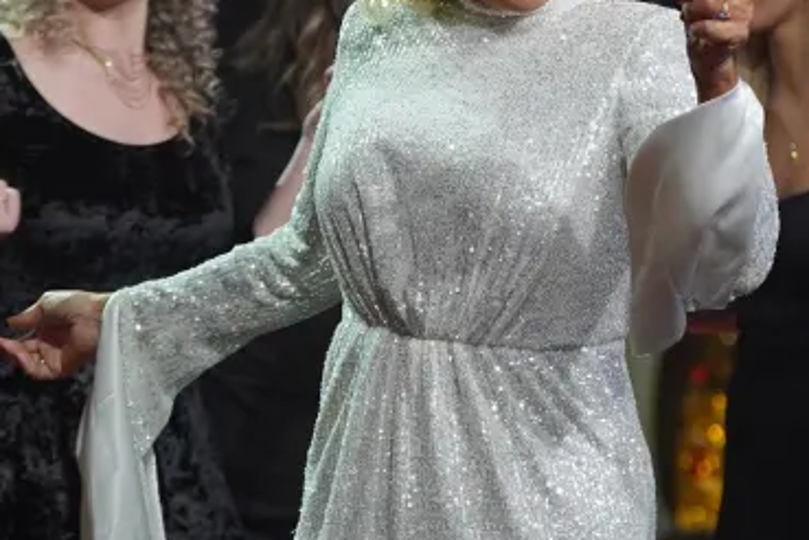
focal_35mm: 563
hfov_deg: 3.7
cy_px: 137
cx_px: 465
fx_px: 12651
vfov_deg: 2.4
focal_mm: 182
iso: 2000
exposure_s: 1/500
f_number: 4
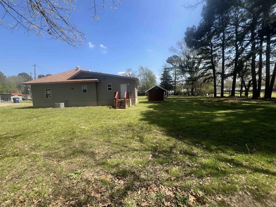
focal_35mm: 13
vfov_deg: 89.9
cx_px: 138
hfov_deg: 106.2
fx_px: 104
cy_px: 104
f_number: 1.8
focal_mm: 1.57
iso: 32
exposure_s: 1/821
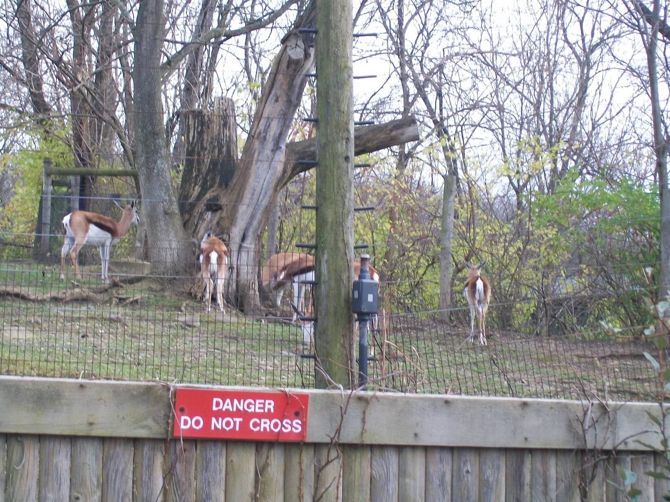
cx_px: 335
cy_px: 251
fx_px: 1684
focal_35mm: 87
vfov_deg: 17.0
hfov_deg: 22.5
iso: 80
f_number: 4.3
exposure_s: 1/100
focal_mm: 14.3
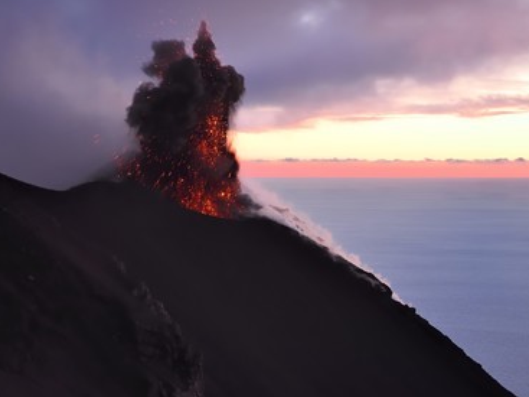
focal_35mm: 77
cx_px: 288
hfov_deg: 25.3
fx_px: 1176
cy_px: 198
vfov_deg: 19.1
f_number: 4
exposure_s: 1/8
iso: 3200
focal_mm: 70
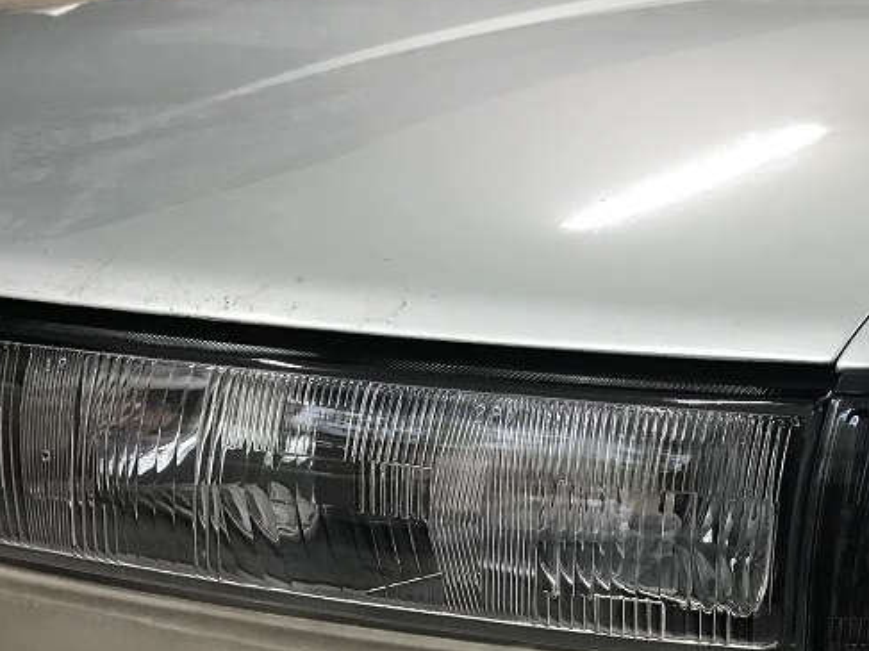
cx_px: 626
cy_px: 562
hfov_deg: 32.7
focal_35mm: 58
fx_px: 1456
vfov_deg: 24.6
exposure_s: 1/30
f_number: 1.8
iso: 40
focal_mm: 3.99
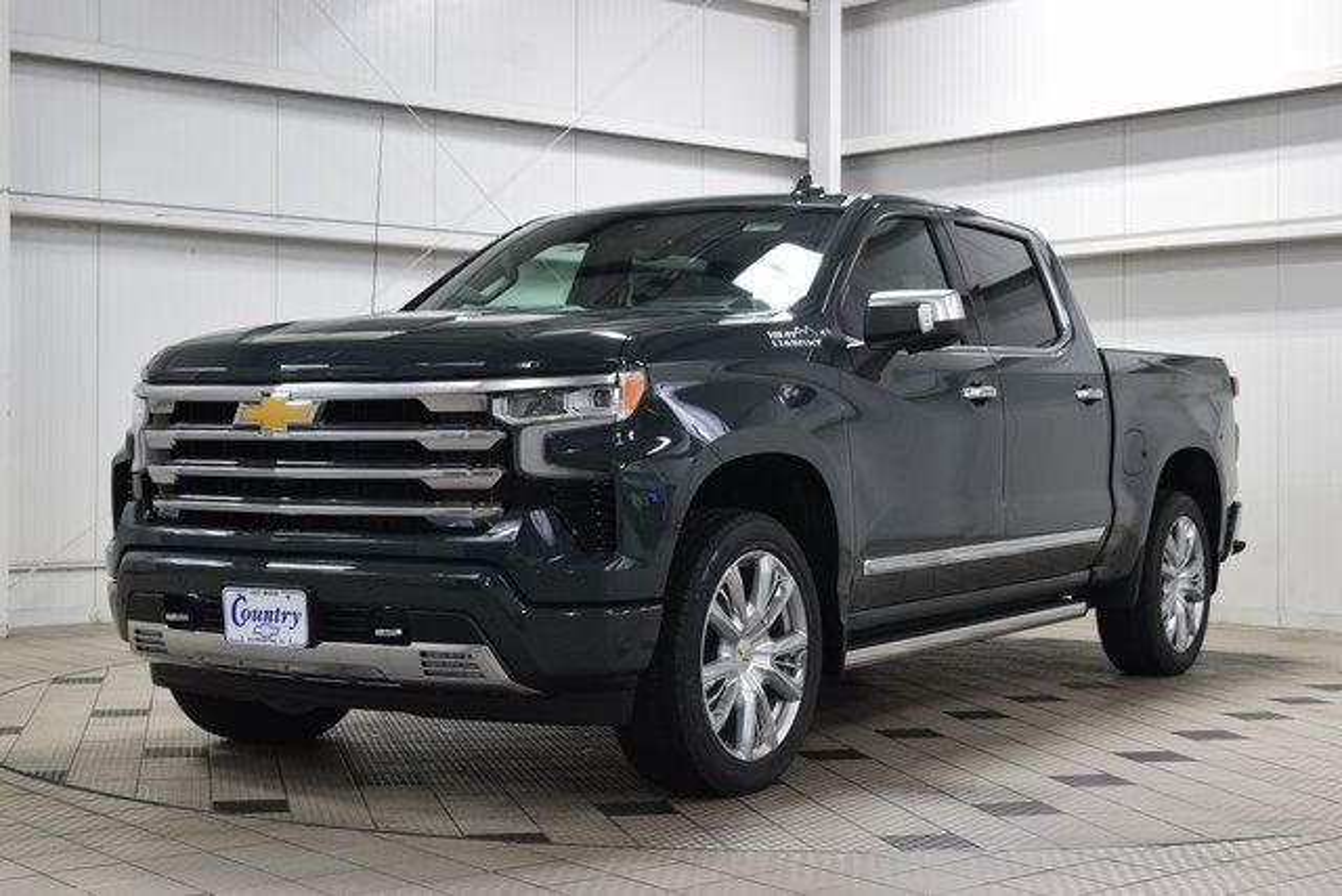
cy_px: 448
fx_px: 2013
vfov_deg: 25.1
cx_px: 671
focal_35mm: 54
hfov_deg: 36.9
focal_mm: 36
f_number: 6.3
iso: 450
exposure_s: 1/15
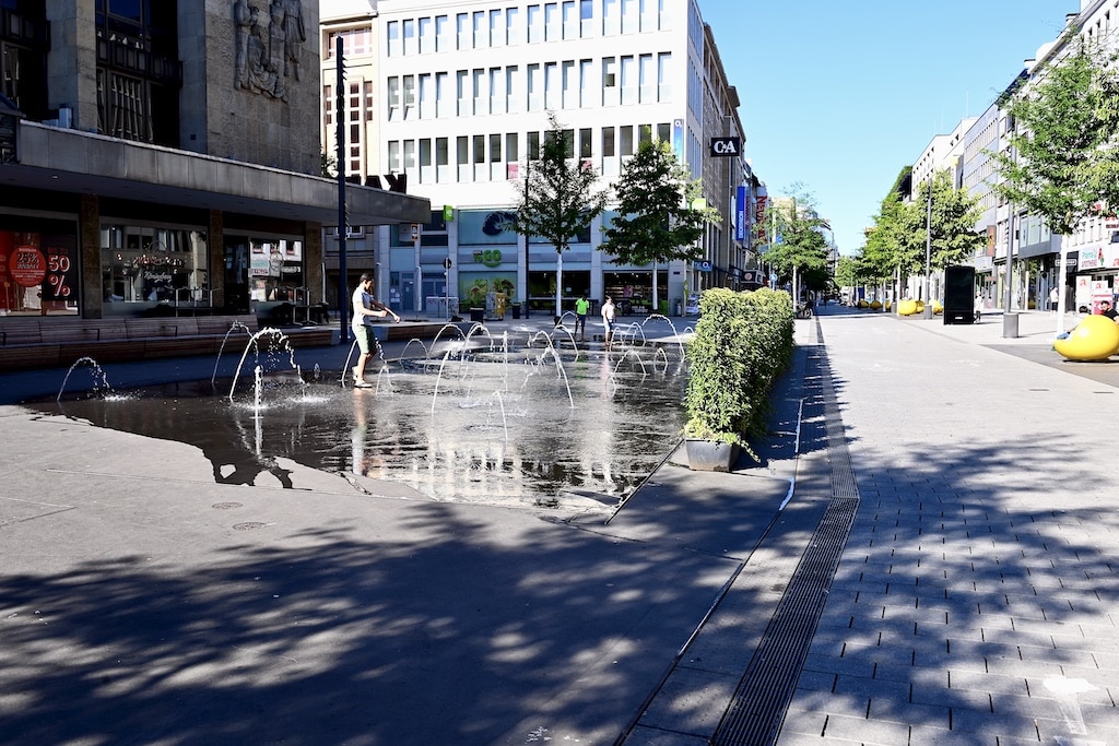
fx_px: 901
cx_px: 560
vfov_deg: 45.0
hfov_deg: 63.7
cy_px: 373
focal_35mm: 29
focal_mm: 29
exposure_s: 1/100
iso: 100
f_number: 6.3
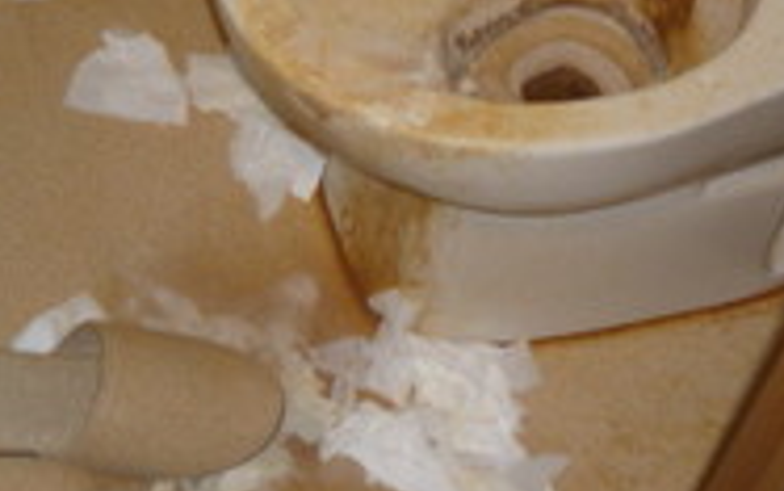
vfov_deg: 13.9
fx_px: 1924
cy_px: -155
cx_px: 197
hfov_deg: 22.8
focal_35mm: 90
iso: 100
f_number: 2.8
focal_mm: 5.5
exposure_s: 1/30
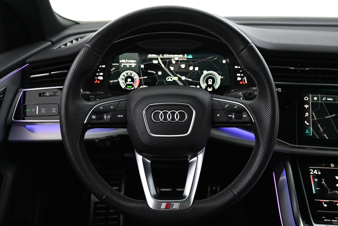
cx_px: 169
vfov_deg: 40.0
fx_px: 310
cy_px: 113
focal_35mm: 33
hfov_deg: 57.2
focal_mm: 22
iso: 4500
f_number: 4
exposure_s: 1/40
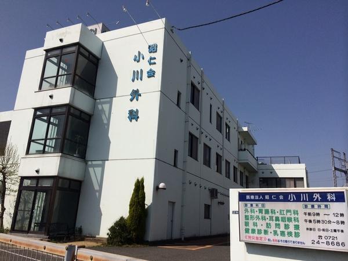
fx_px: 302
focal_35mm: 30
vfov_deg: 46.8
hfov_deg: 60.0
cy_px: 130
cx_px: 174
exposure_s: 1/5882
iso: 32
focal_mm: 4.12
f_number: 2.2
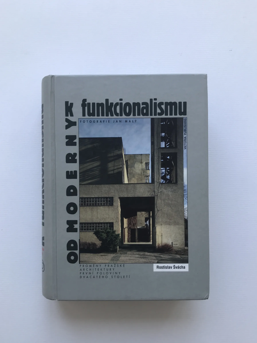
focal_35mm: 30
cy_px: 182
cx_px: 128
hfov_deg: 46.8
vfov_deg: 59.9
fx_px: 297
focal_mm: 3.99
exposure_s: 1/50
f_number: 1.8
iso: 25
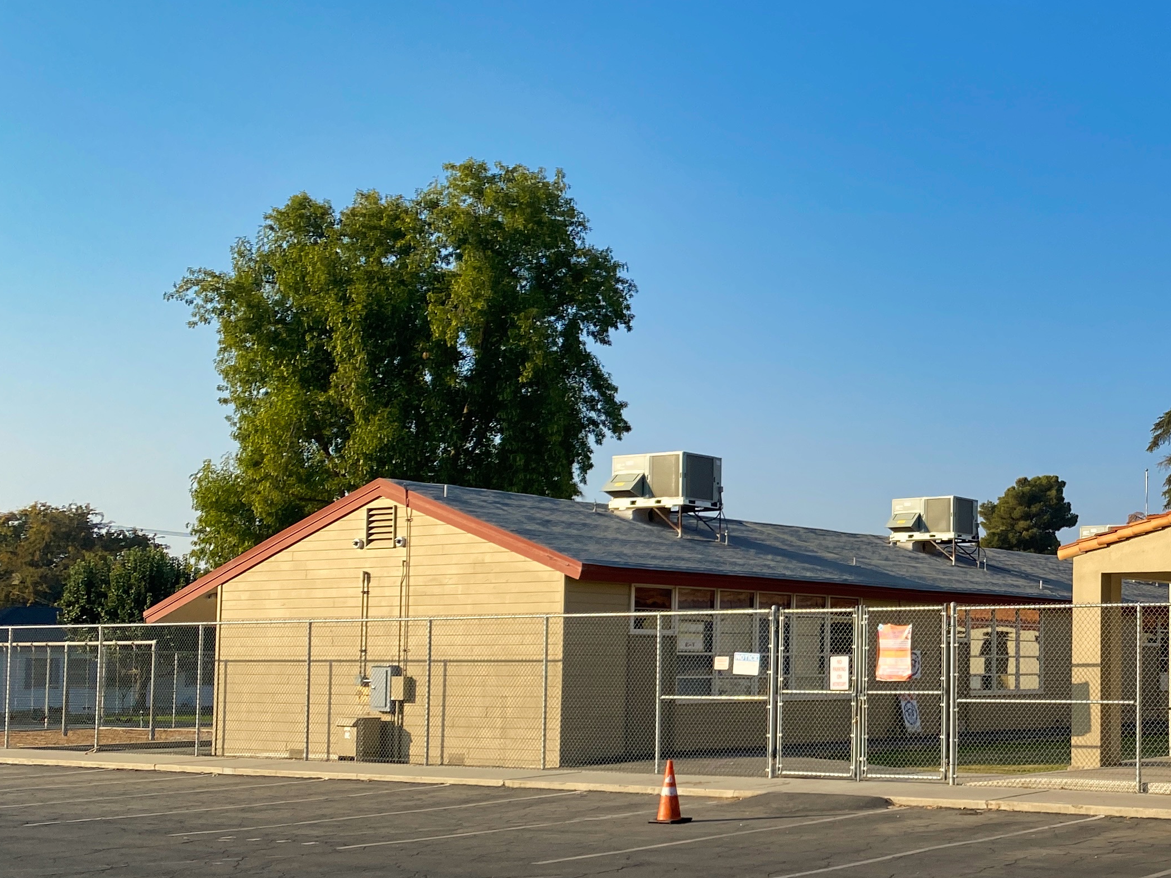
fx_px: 1691
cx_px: 1066
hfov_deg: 35.8
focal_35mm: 50
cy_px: 584
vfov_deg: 28.9
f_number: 1.8
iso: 32
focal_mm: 4.25
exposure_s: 1/2268
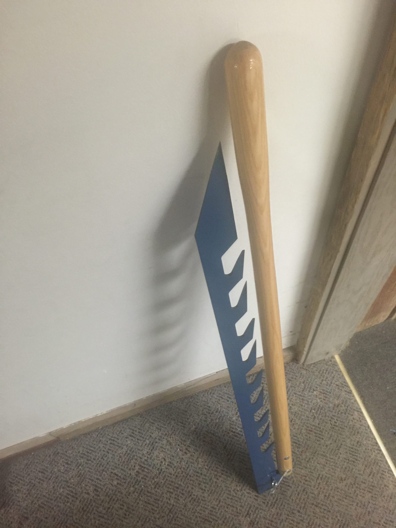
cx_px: 198
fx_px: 442
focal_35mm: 29
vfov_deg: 61.7
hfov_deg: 48.2
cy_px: 264
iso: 64
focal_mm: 4.15
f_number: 2.2
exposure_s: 1/4
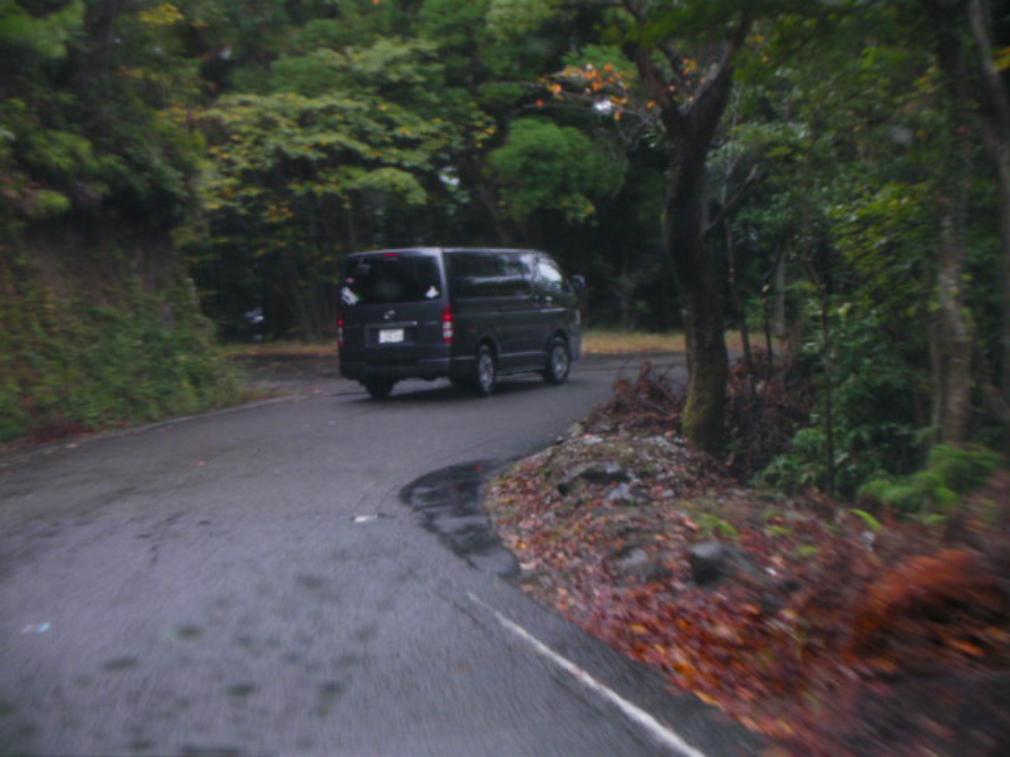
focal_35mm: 72
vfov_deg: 20.4
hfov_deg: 27.0
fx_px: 2101
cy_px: 378
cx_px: 505
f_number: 3.7
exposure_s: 1/45.1
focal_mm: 12
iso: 117
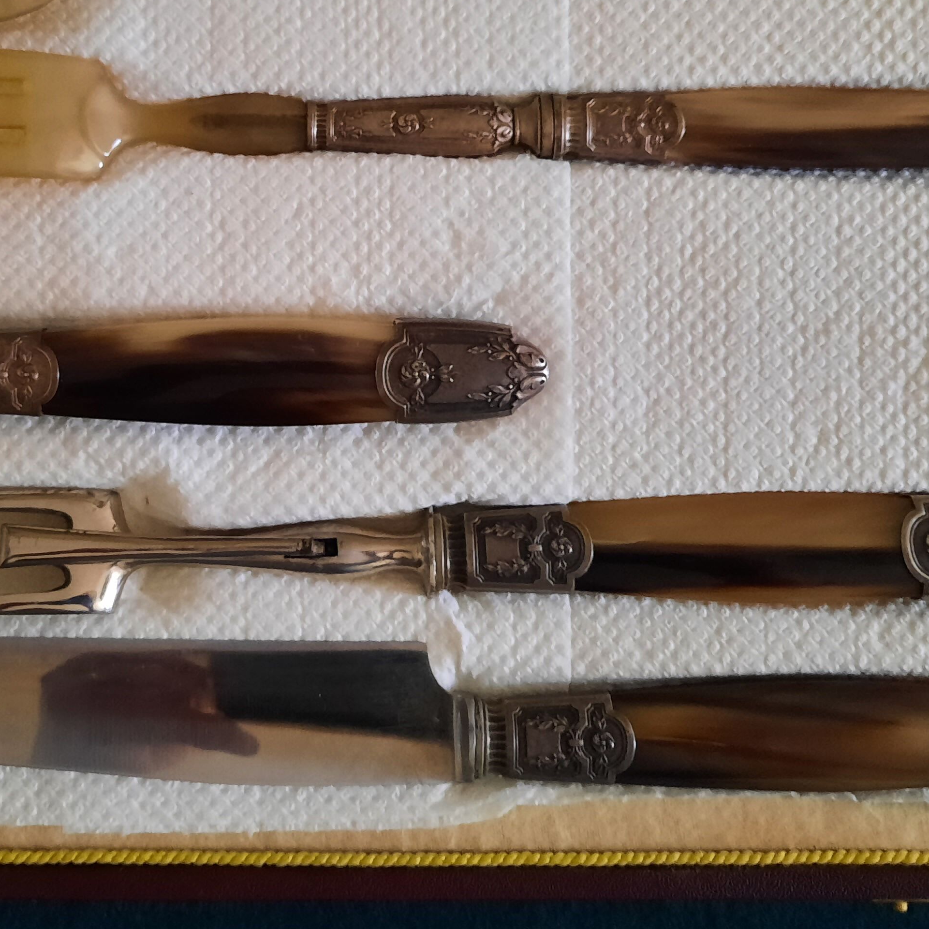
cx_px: 292
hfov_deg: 36.3
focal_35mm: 46
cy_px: 239
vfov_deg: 36.0
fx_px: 1397
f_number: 2
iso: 500
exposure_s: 1/25
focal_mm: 4.6
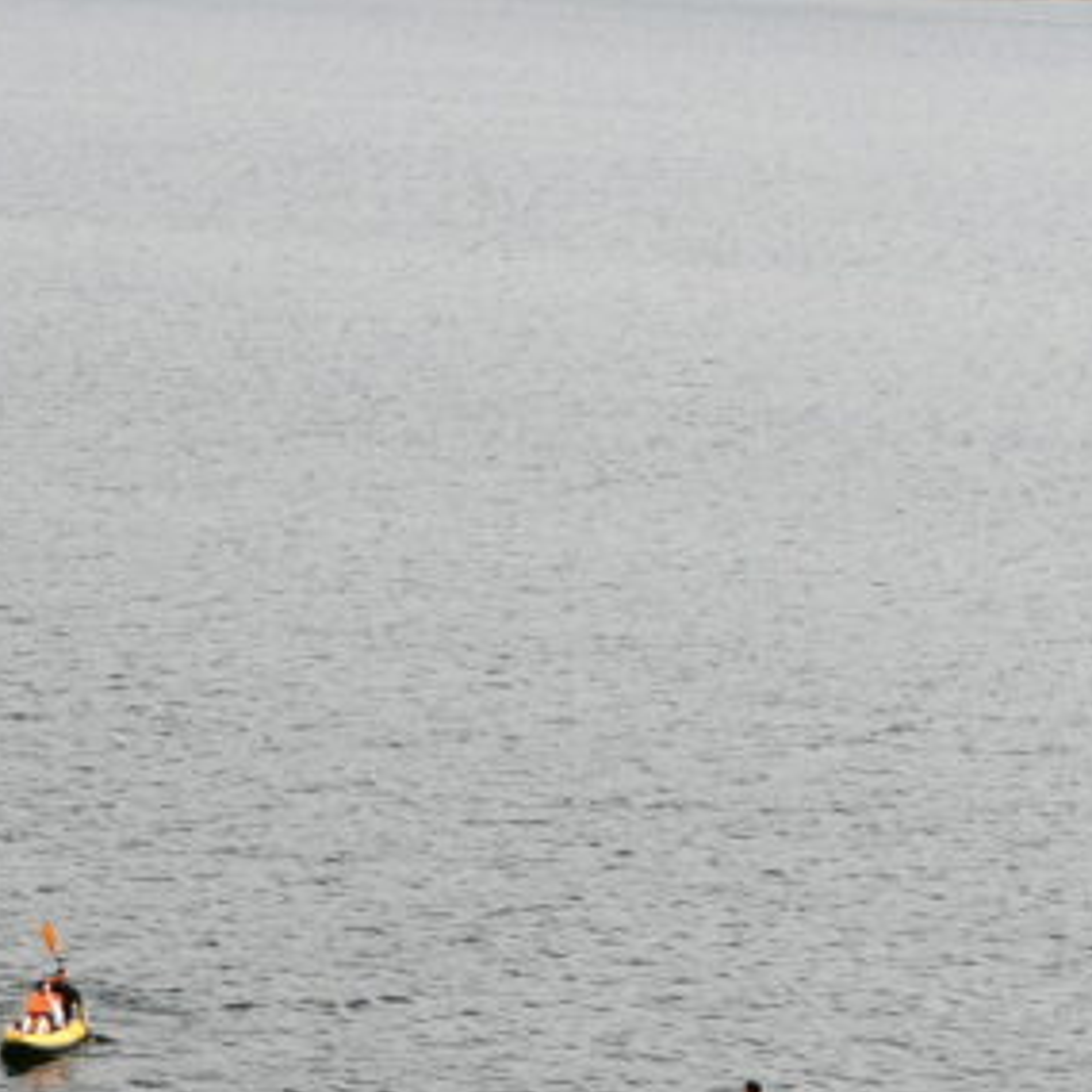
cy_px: 1109
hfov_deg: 9.0
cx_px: -1096
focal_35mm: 183
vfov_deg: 9.5
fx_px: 6531
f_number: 9
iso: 100
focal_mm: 32
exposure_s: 1/320
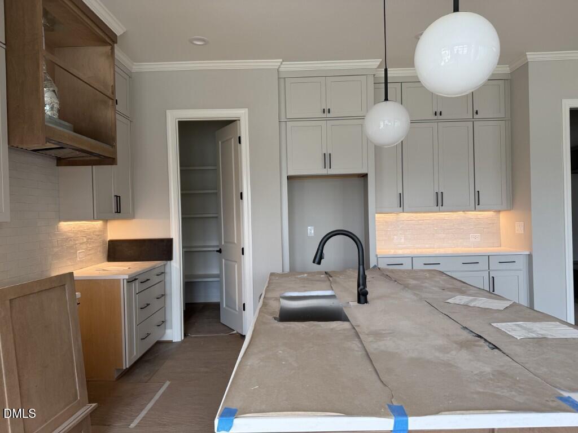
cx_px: 289
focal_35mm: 24
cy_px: 216
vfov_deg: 56.8
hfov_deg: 71.6
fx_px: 401
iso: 100
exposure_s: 1/121
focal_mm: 6.76
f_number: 1.78
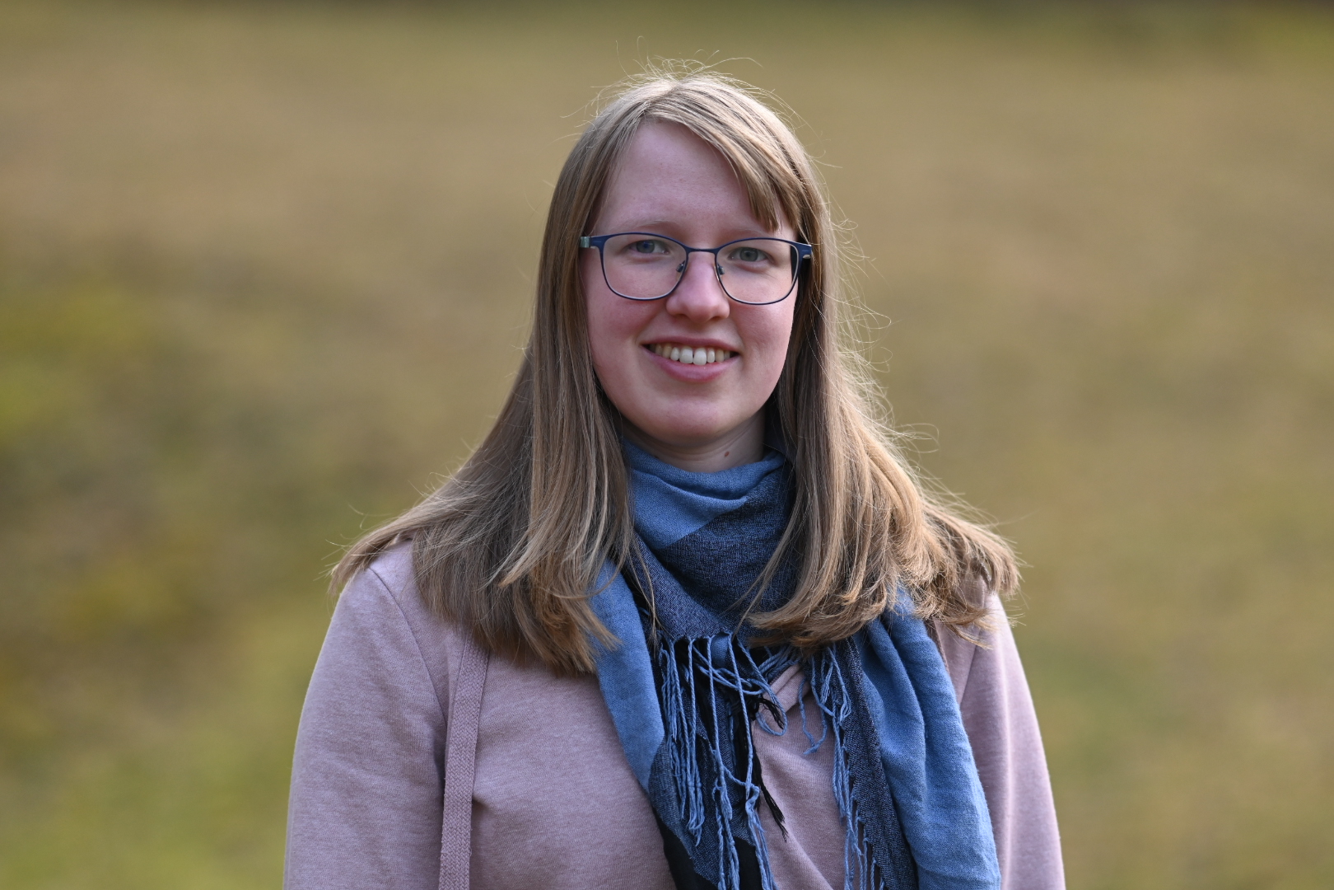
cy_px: 445
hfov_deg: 16.1
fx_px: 4724
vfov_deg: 10.8
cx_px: 667
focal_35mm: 128
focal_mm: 85
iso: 250
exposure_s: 1/2500
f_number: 1.8
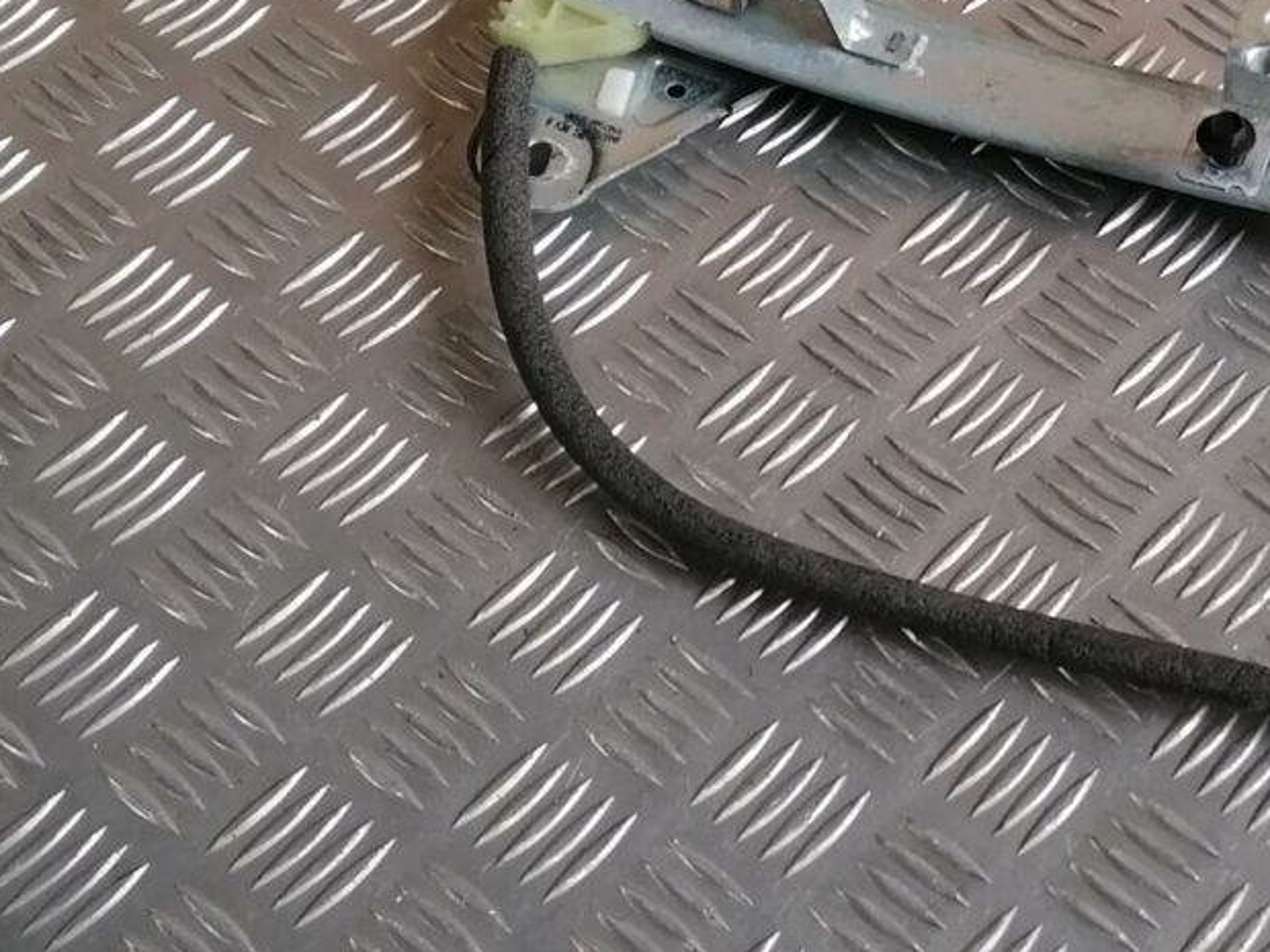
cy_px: 538
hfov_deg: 29.7
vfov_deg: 24.0
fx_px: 2238
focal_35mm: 61
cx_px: 1247
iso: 100
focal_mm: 4.75
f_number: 1.8
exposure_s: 1/50
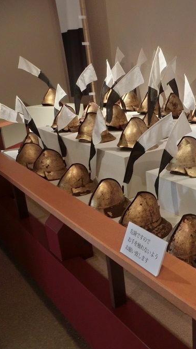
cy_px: 174
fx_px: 323
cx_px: 215
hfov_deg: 30.3
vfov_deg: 56.6
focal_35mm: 35
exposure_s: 1/40
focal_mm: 4.24
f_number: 3
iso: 400
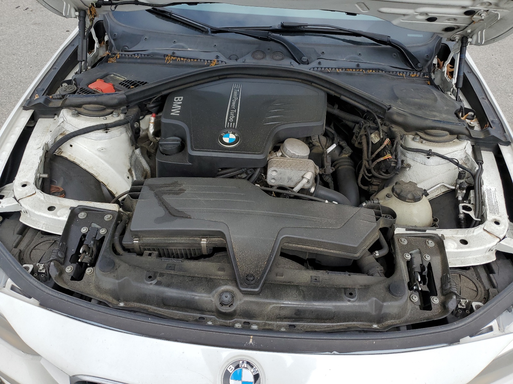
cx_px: 256
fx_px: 385
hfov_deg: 67.3
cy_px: 192
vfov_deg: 53.1
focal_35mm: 26
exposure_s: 1/2000
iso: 50
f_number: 1.5
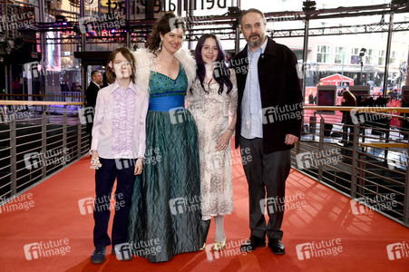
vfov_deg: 29.8
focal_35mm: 45
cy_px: 136
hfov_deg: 43.6
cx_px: 204
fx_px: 511
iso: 1600
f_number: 5.6
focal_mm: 45
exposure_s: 1/250
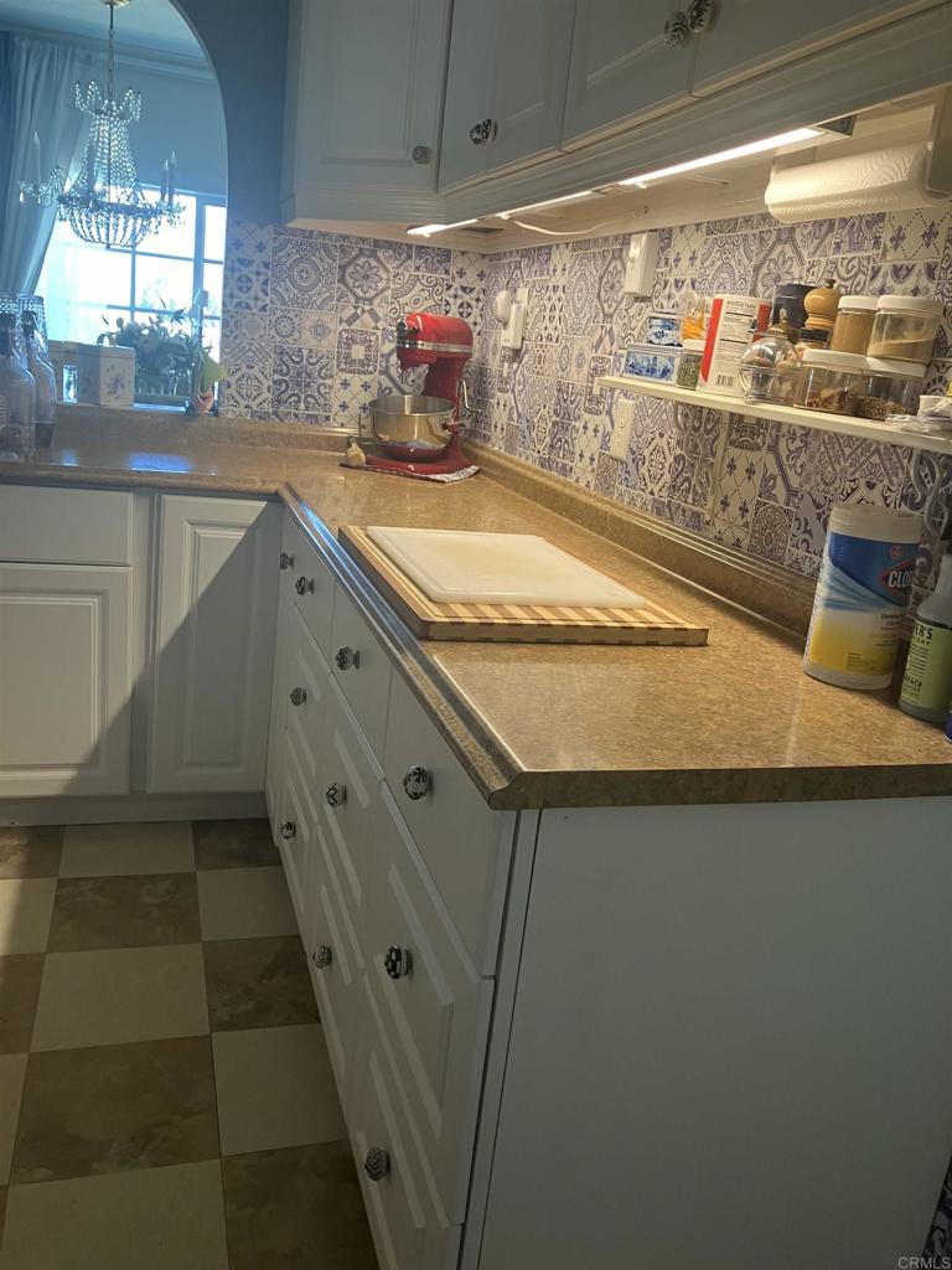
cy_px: 635
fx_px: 1027
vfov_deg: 63.4
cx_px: 476
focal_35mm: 28
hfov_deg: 49.7
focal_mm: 3.99
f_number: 1.8
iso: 125
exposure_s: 1/60
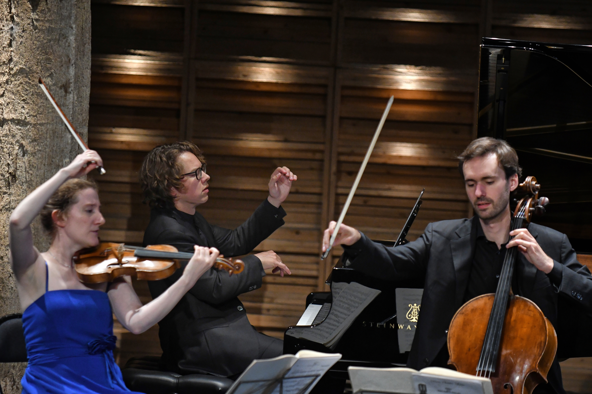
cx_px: 296
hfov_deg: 8.9
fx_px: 3823
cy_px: 197
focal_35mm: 232
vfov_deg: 5.9
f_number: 2.8
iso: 2500
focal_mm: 155
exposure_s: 1/320
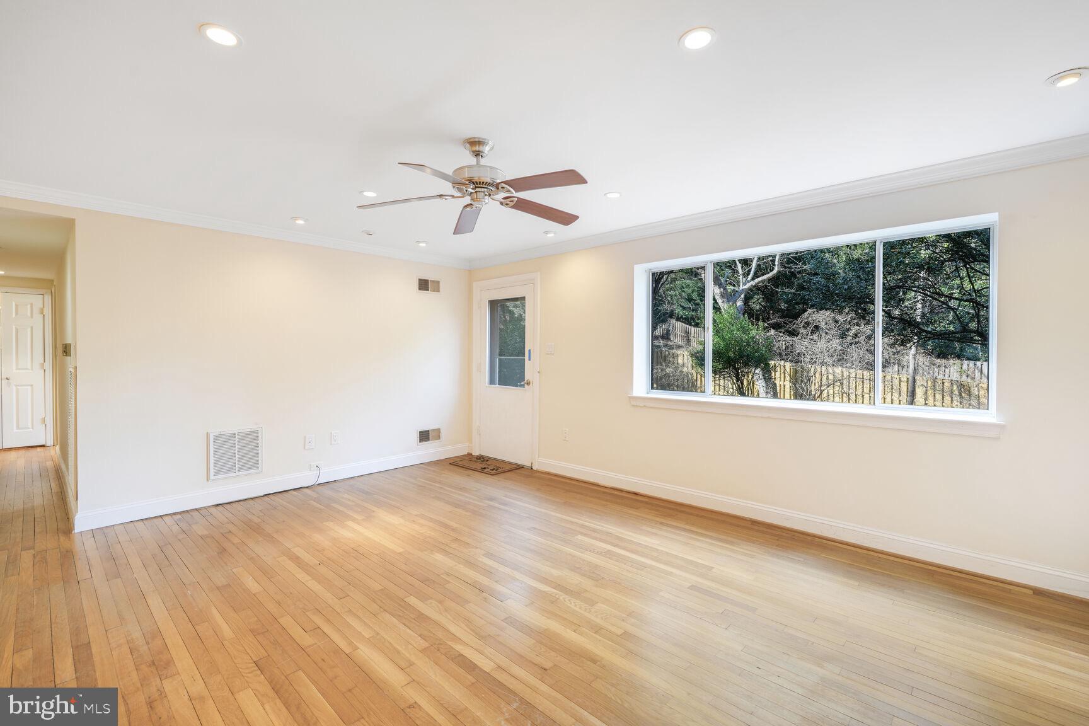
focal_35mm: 16
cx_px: 544
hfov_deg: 96.7
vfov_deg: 73.7
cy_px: 363
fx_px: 484
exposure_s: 1/13
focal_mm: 16
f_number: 8
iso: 200
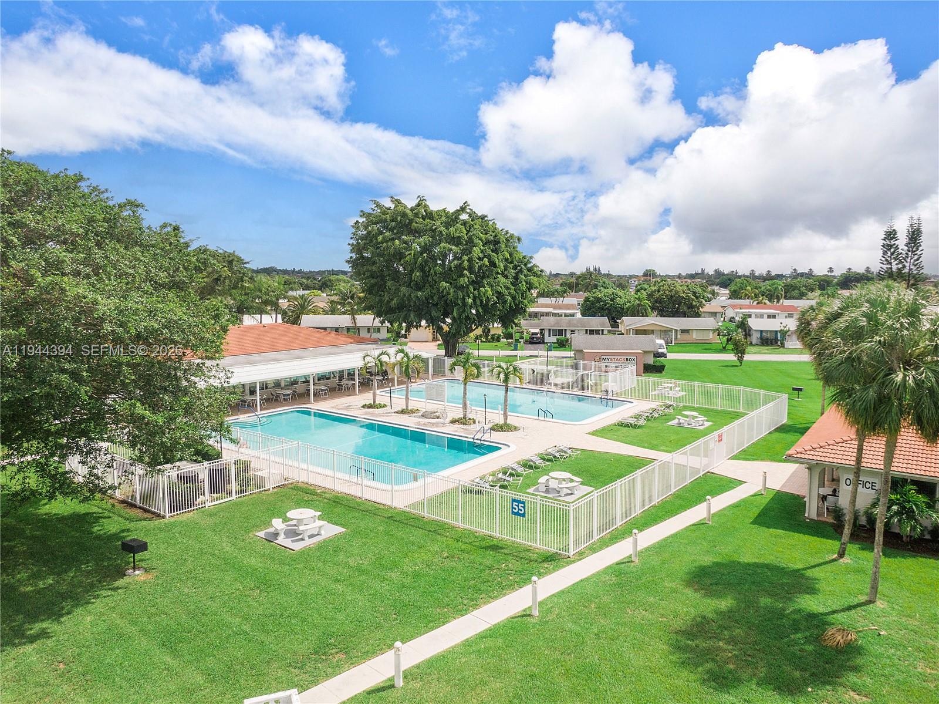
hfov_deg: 71.6
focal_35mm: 24
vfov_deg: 56.8
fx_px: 651
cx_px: 470
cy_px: 352
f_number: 2.8
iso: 100
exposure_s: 1/2500
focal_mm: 4.39
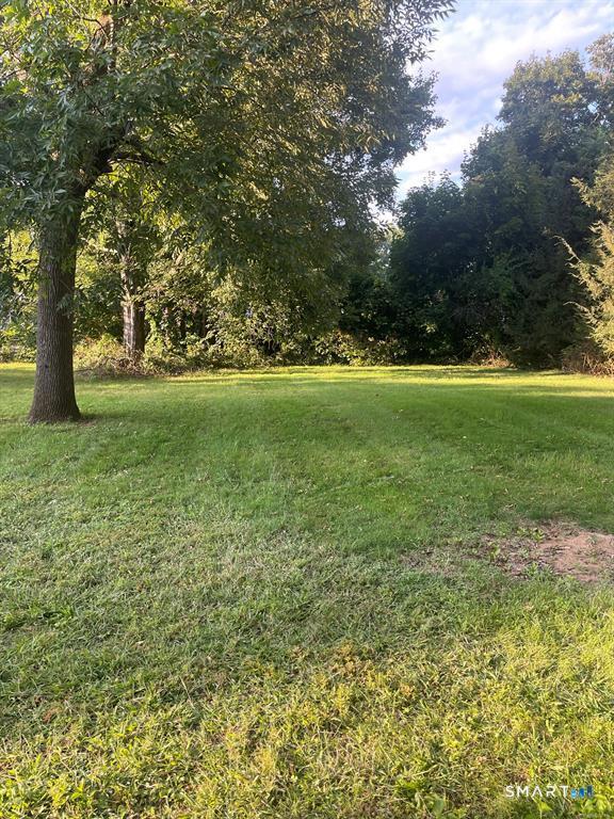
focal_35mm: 26
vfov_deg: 67.3
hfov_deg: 53.1
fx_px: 615
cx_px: 307
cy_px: 410
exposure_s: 1/166
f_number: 1.6
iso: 32
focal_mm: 4.2
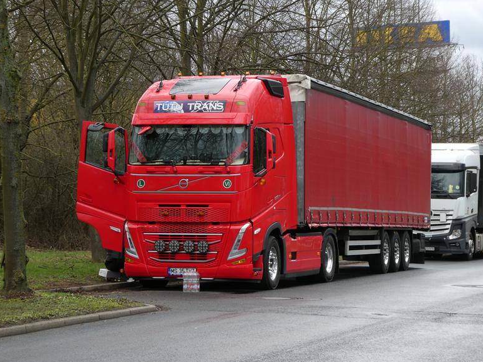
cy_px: 187
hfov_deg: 19.3
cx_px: 239
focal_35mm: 102
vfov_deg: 14.5
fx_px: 1423
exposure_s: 1/100
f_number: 5
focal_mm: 17.5
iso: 80
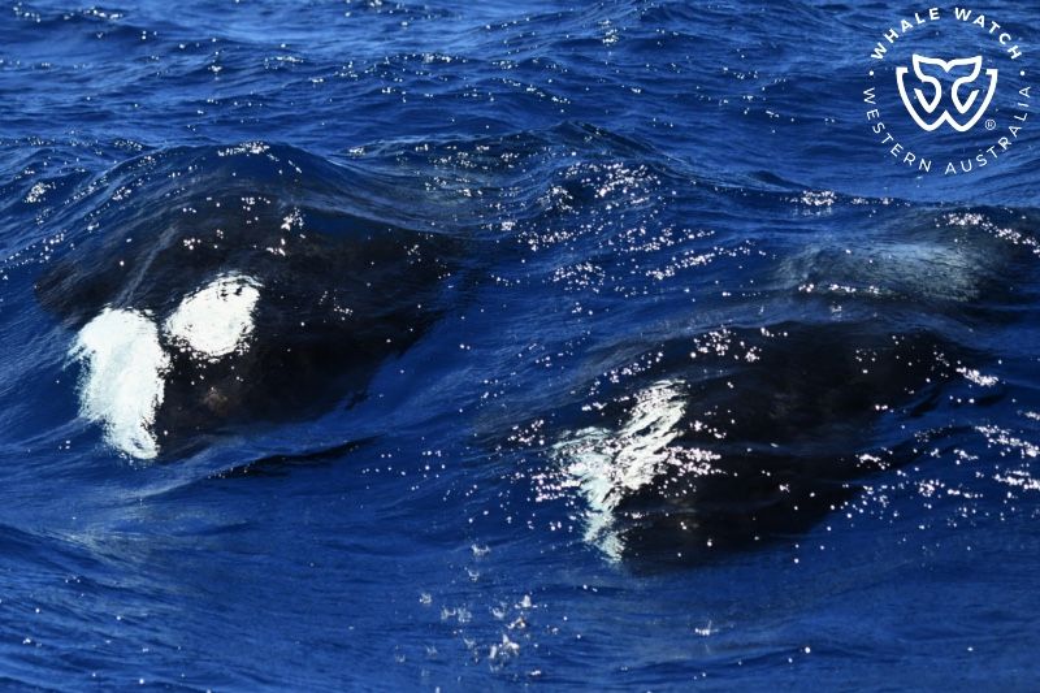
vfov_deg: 4.6
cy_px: 346
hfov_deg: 6.9
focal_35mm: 300
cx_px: 520
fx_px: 8664
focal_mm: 300
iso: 1400
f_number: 5.6
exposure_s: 1/8000
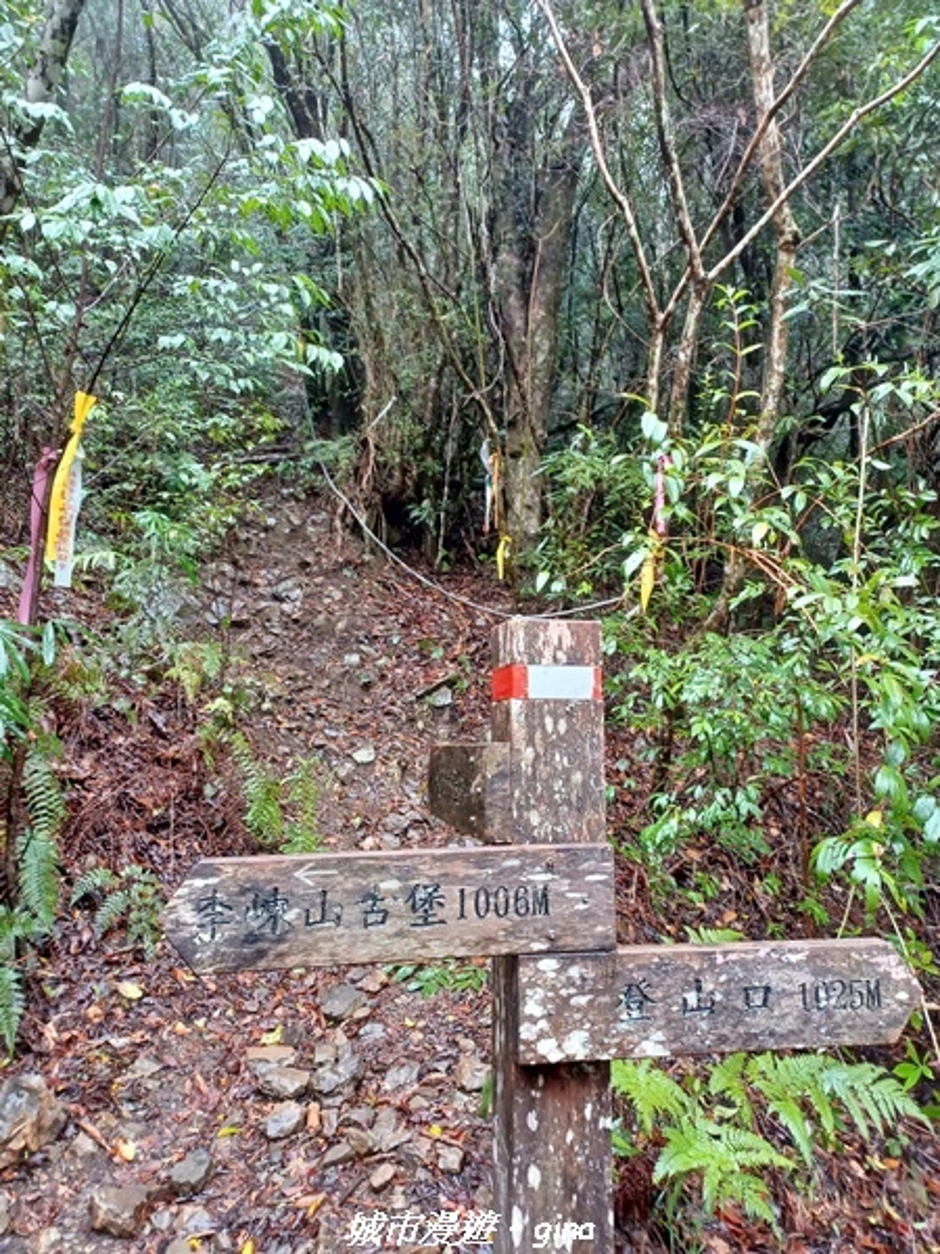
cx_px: 470
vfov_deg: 69.4
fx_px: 905
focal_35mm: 25
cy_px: 627
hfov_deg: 54.9
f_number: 1.8
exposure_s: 1/59
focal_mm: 4.6
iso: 250
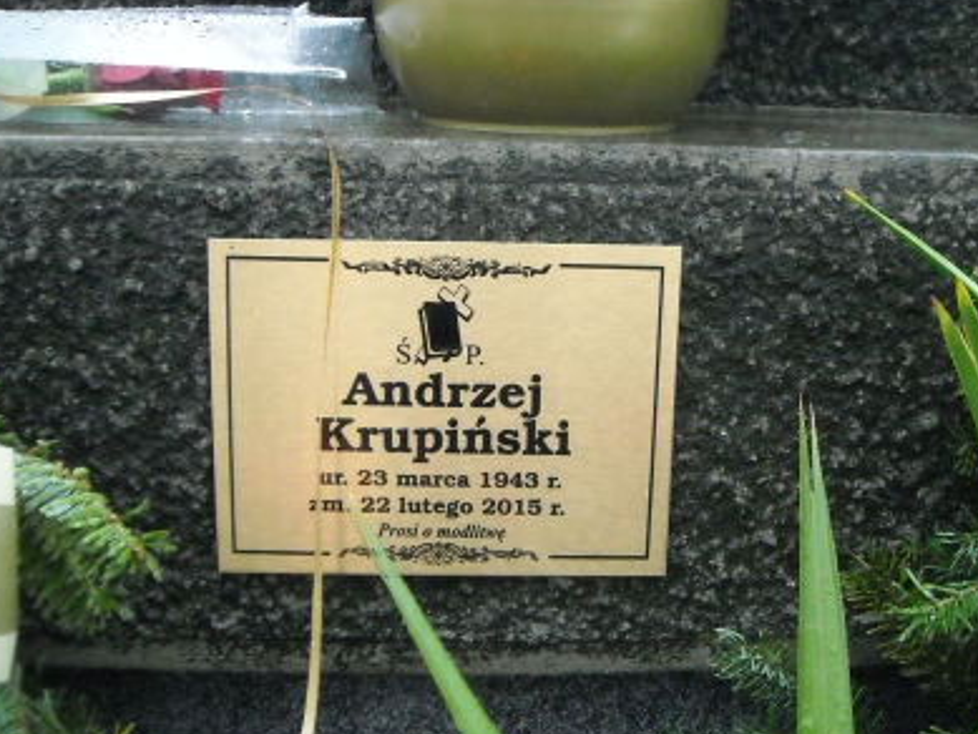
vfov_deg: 32.1
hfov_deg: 42.0
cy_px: 295
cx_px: 553
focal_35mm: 45
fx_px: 1272
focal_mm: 5.7
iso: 800
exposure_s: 1/168
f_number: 2.8
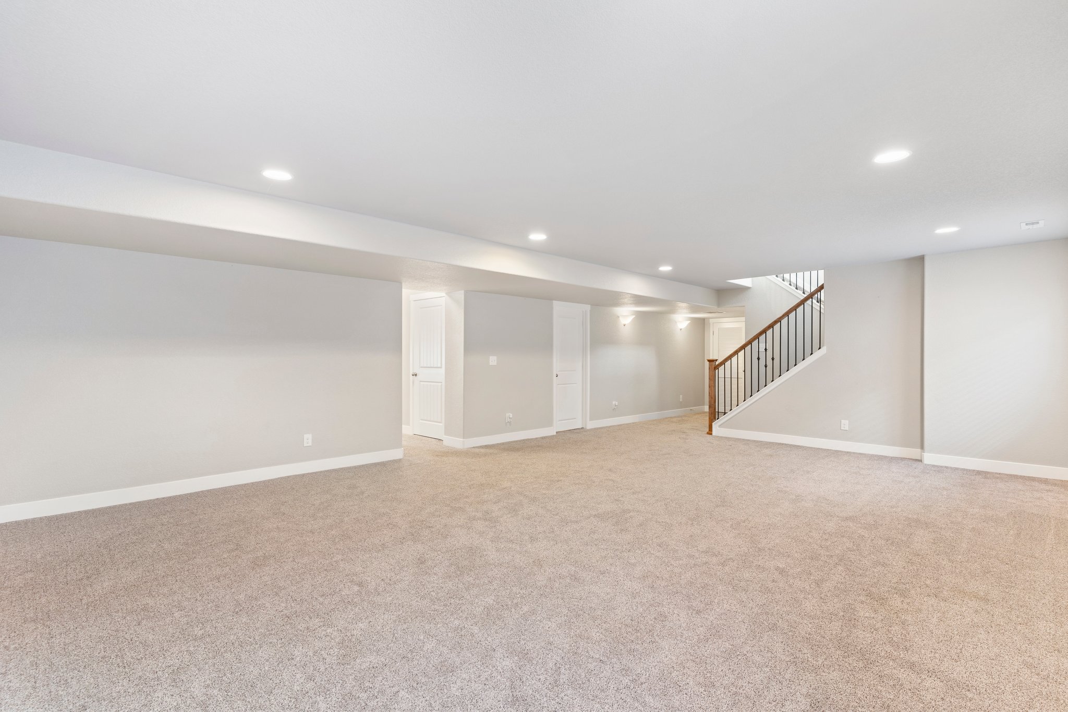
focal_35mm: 17
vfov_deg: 70.4
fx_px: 504
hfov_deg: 93.3
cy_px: 356
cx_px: 534
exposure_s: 1.6
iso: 400
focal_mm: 17
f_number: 8
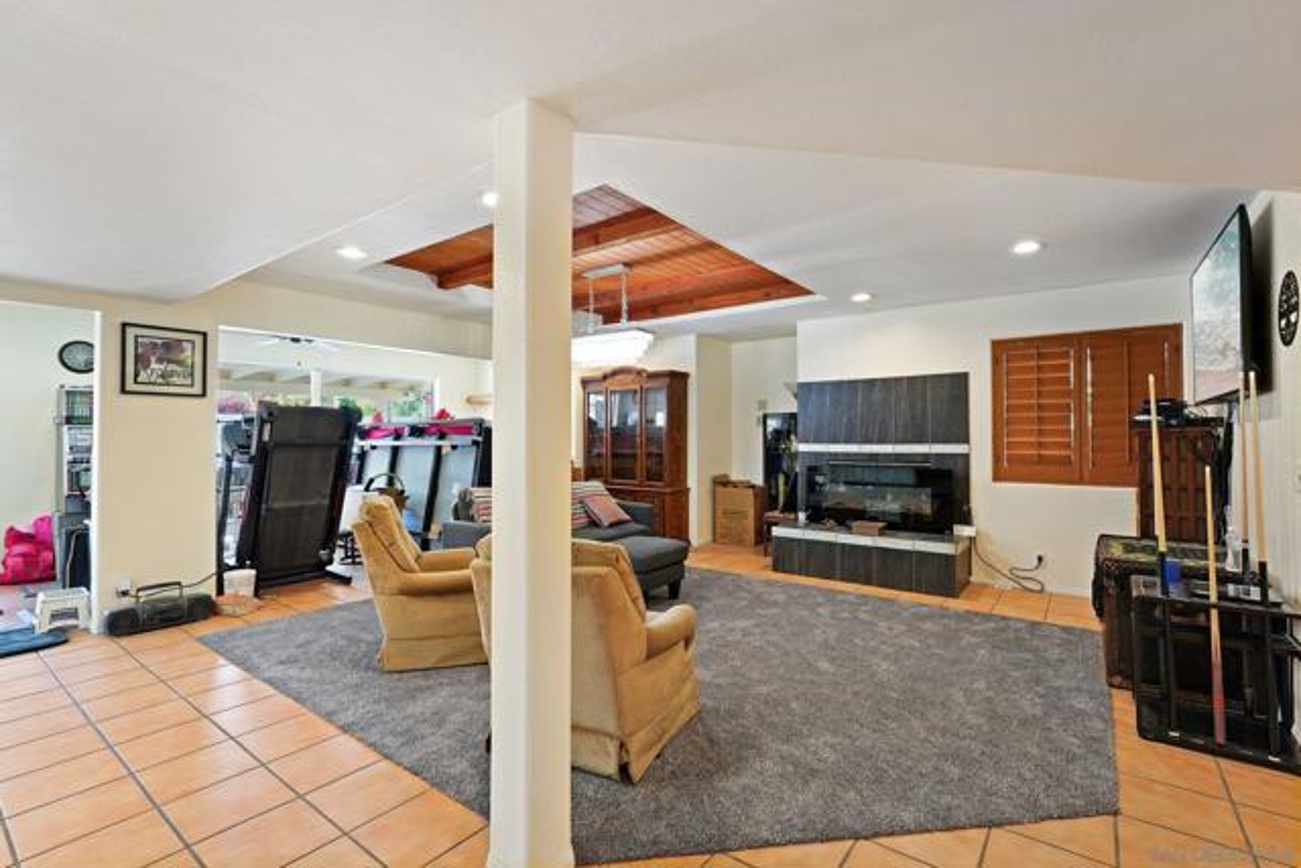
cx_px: 650
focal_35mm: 16
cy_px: 434
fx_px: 582
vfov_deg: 73.4
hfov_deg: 96.4
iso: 500
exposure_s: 1/15
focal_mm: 16.1
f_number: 8
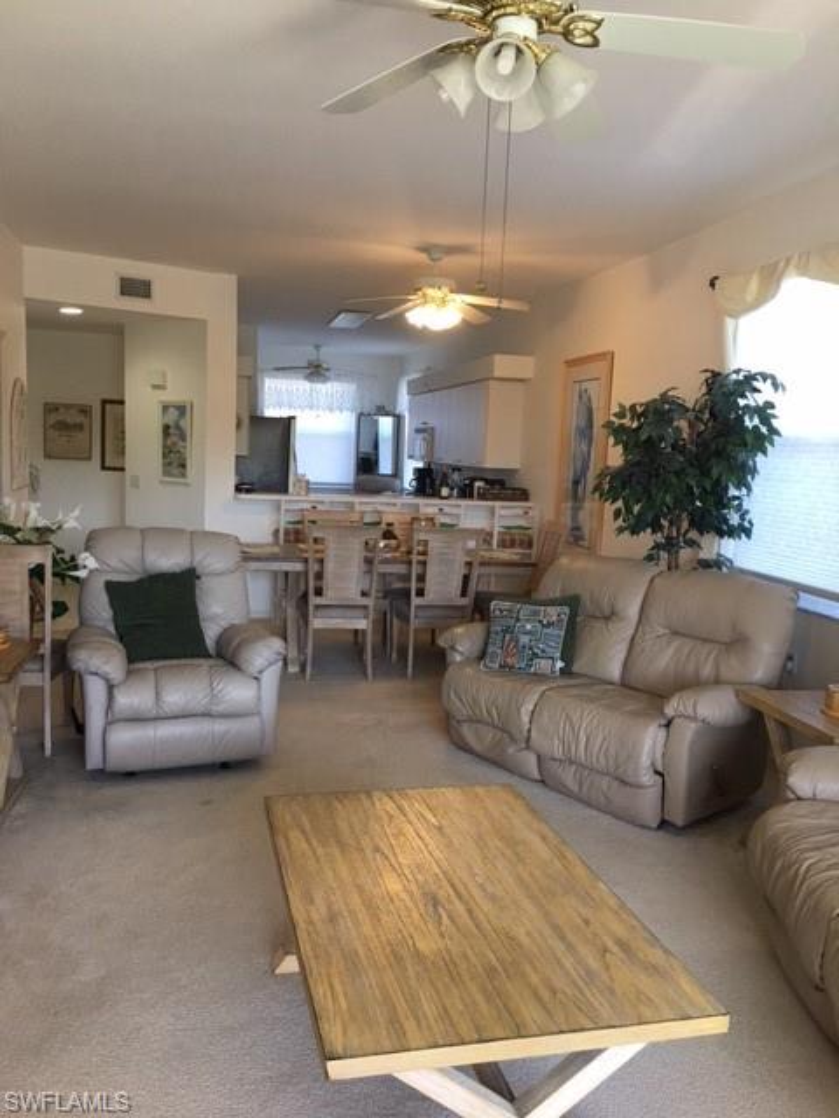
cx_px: 420
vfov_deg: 61.7
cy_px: 559
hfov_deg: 48.2
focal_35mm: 29
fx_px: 937
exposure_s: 1/30
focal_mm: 4.15
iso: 32
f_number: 2.2
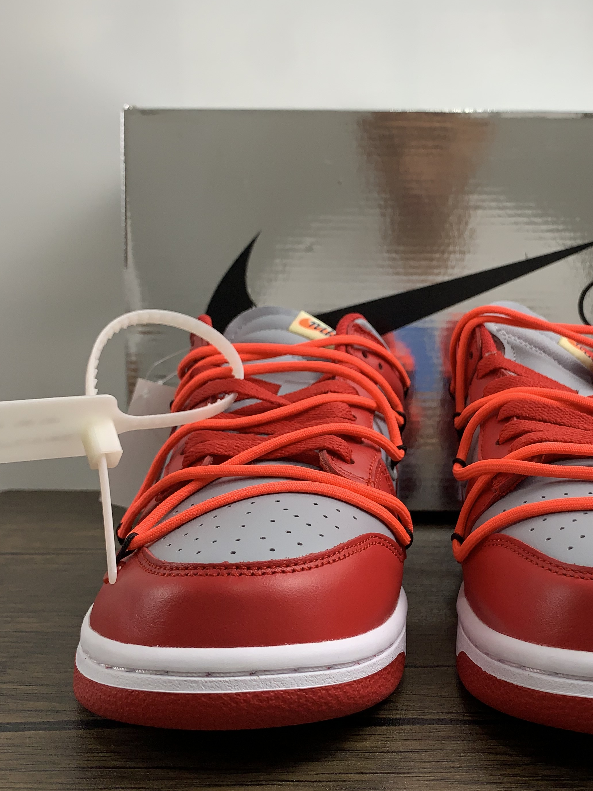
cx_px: 429
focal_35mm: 38
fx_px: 868
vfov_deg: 49.0
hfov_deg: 37.0
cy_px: 382
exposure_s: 1/121
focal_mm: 4.25
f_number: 1.8
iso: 50
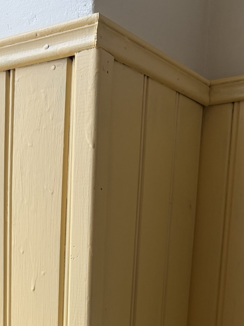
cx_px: 82
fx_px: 527
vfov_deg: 31.5
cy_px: 333
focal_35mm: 56
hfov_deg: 26.0
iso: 125
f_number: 1.6
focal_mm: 5.96
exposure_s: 1/72
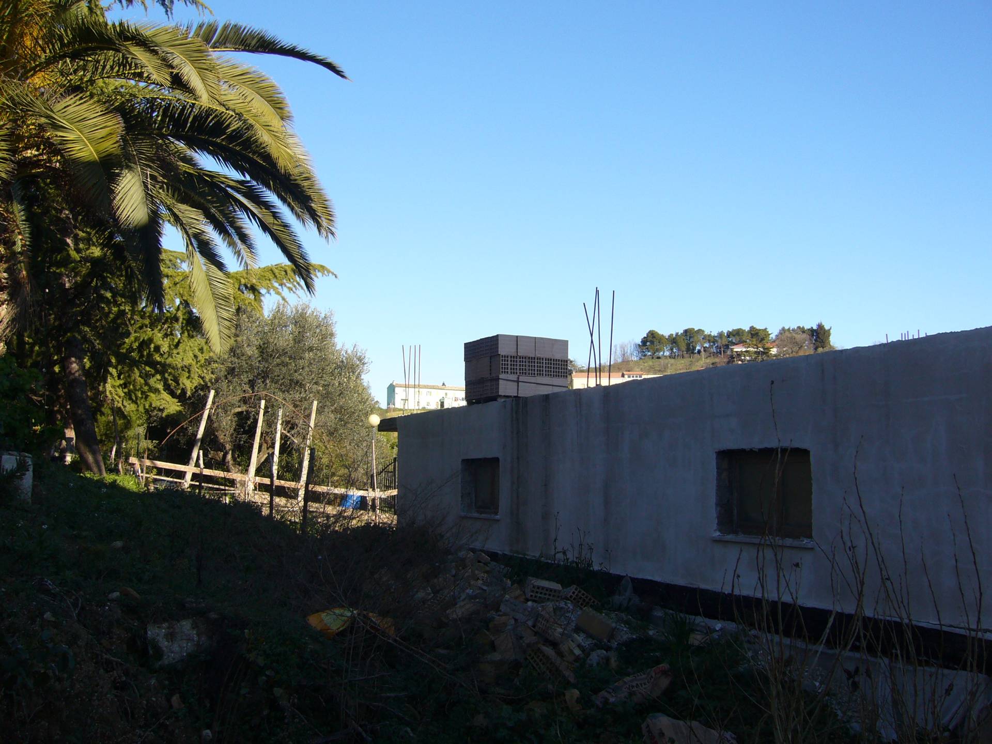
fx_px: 1003
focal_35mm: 35
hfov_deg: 52.6
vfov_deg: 40.7
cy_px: 372
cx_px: 496
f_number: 5.6
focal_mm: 5.8
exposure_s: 1/160
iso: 80
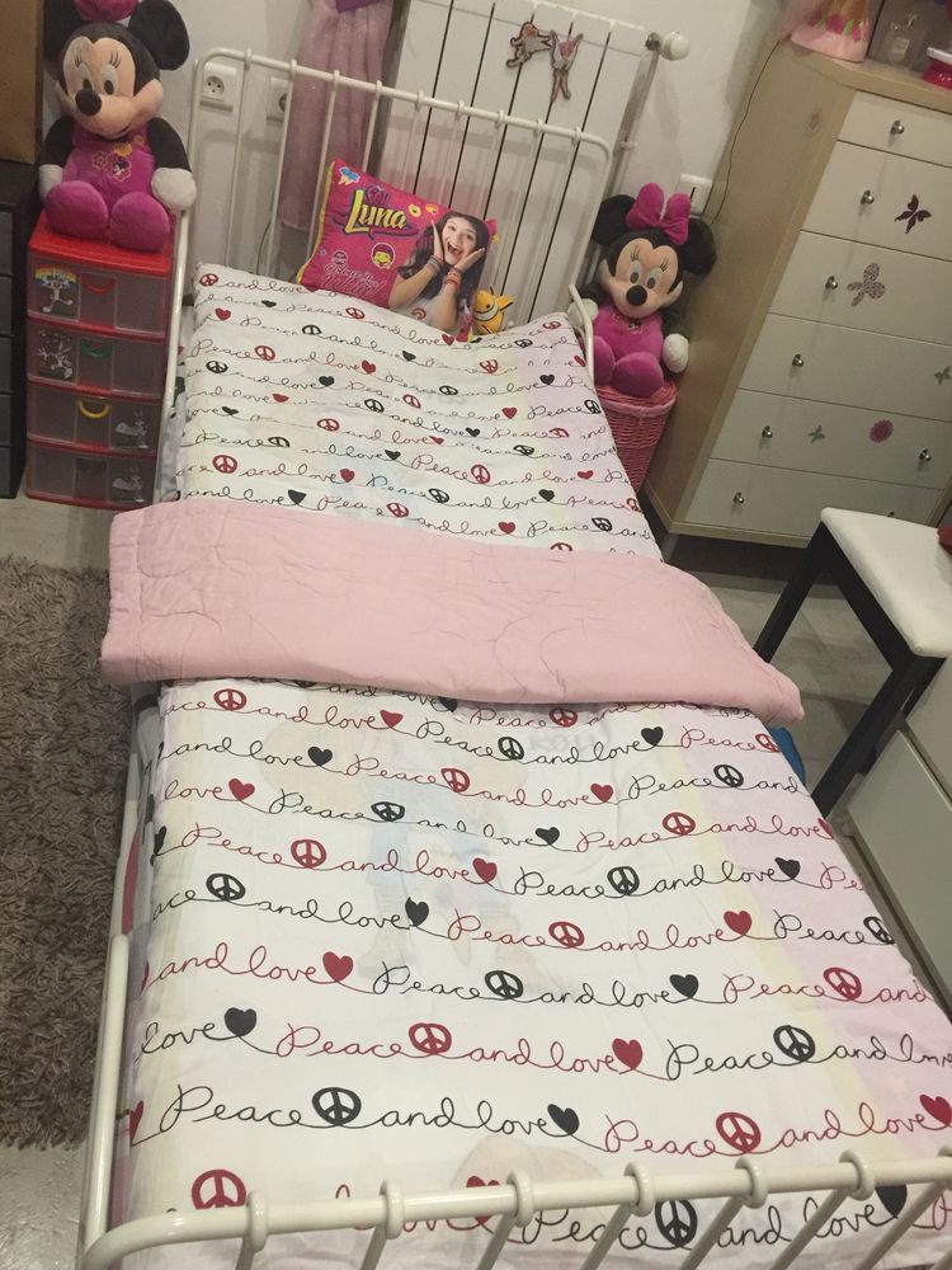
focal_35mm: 29
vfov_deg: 61.7
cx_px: 476
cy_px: 635
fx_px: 1063
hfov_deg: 48.2
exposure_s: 1/17
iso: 160
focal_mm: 4.15
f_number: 2.2
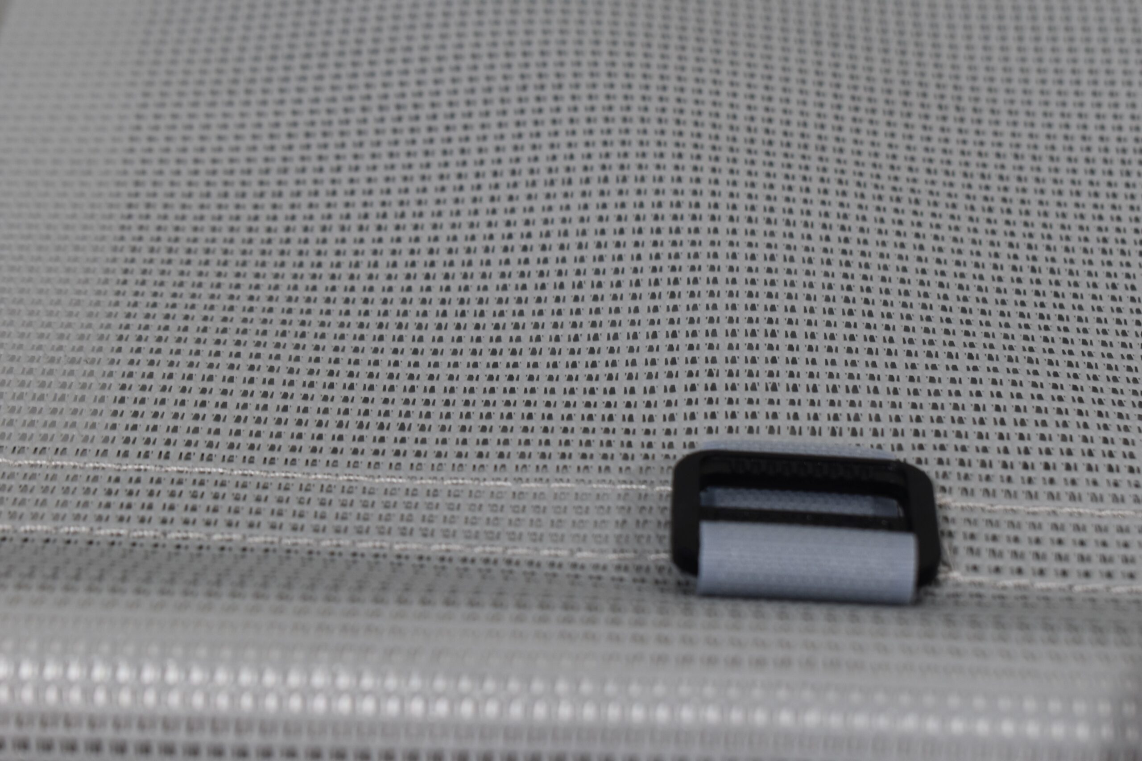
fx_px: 2617
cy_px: 380
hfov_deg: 24.6
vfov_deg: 16.6
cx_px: 571
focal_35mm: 82
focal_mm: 55
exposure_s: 1/60
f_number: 7.1
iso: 400
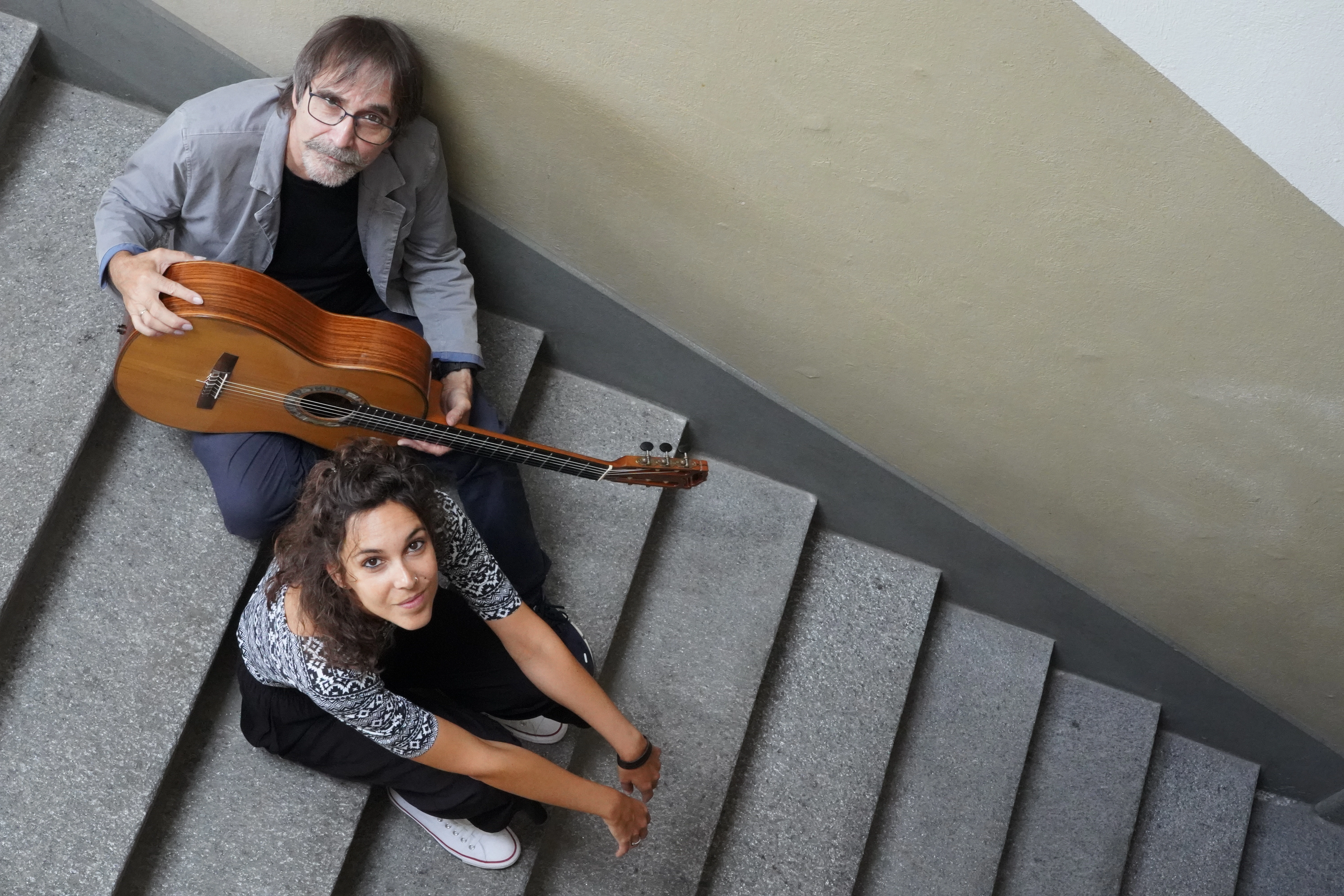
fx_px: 2016
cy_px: 448
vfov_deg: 25.1
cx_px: 672
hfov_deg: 36.9
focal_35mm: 54
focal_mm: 54
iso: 12800
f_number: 20
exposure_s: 1/40
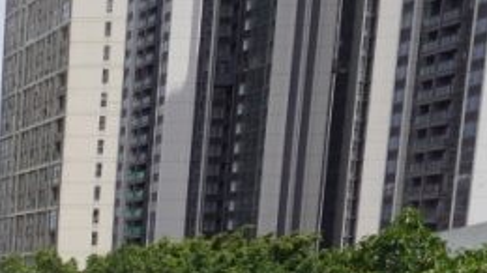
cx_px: -453
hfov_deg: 16.8
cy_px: 515
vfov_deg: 11.2
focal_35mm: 99
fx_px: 1278
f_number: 8
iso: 100
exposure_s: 1/320
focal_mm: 16
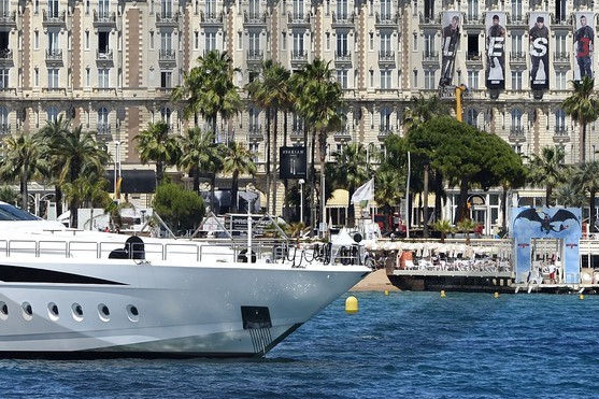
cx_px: 215
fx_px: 9547
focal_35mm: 574
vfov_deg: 2.4
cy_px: -39
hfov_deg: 3.6
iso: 200
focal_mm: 200
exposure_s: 1/500
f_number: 11
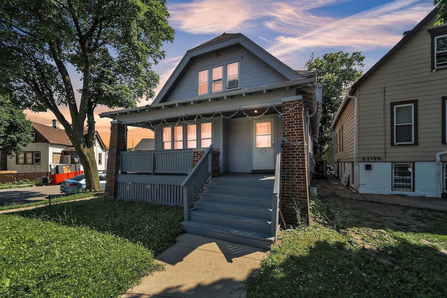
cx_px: 224
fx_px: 174
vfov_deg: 81.2
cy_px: 149
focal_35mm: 14
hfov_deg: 104.3
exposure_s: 1/400
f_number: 9
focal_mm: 14
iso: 400
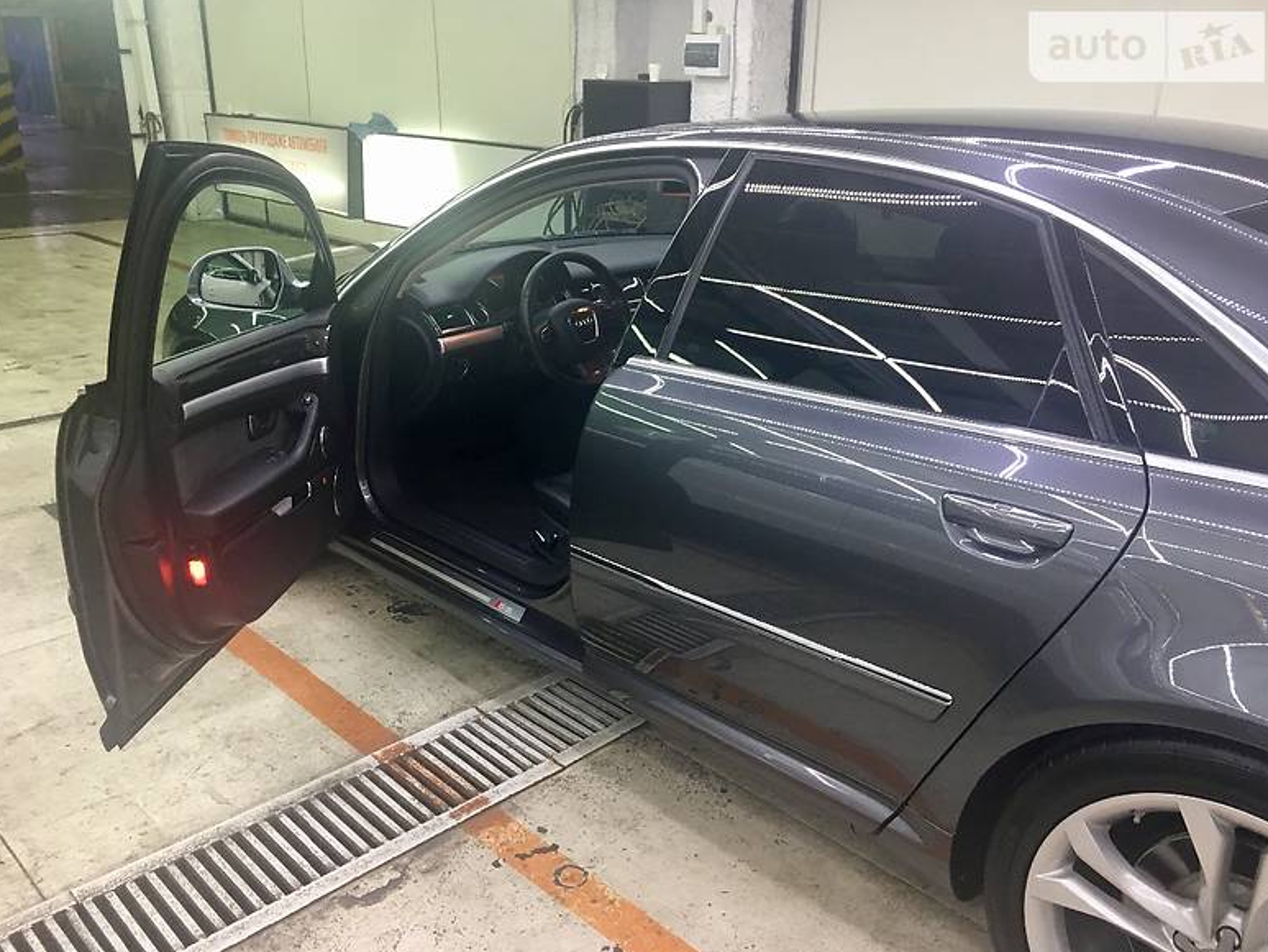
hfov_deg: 60.0
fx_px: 1099
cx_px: 633
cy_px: 484
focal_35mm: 30
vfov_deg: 46.8
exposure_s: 1/17
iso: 50
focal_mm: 4.2
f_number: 2.2
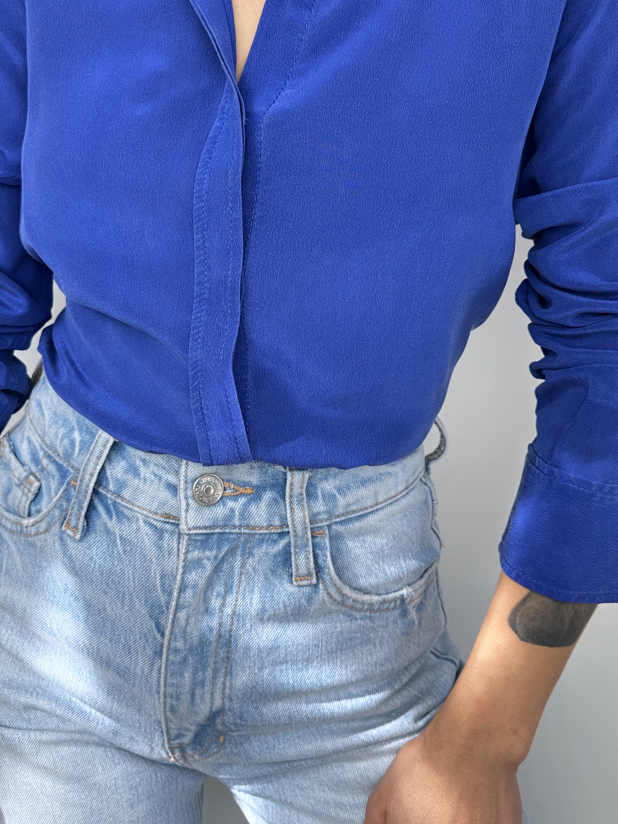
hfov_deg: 42.9
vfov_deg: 54.6
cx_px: 291
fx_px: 786
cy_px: 302
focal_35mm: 33
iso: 64
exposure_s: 1/167
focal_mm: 6.86
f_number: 1.78
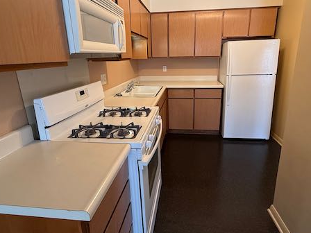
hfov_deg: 81.6
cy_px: 99
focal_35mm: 20
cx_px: 167
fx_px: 180
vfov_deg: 65.6
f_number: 2.2
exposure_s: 1/60
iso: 200
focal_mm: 2.22
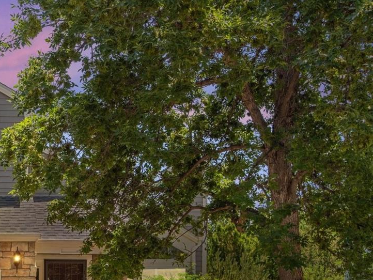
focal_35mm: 66
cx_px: -40
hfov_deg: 26.9
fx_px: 711
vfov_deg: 22.0
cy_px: 217
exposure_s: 1/125
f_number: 9
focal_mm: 31
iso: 320
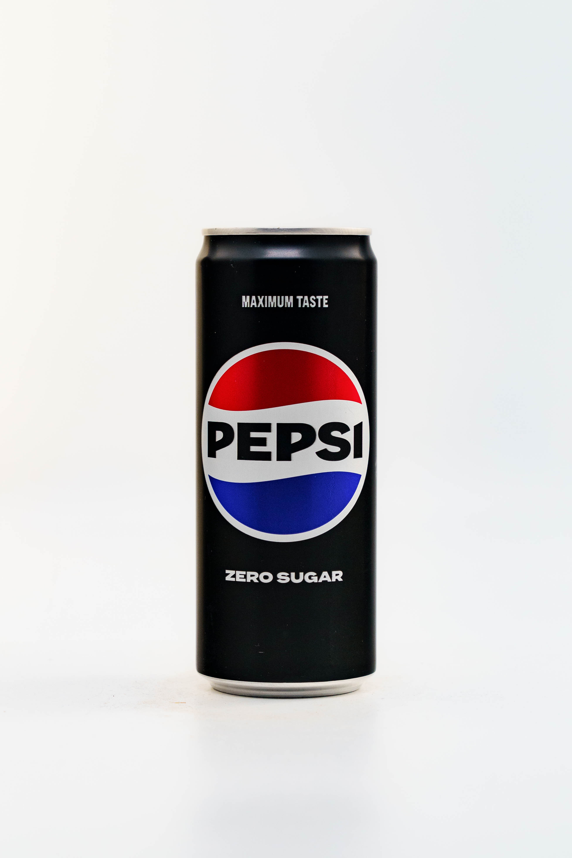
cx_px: 286
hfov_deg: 12.6
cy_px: 429
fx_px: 2598
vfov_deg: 18.8
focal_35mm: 109
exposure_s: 1/20
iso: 800
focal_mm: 73
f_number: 6.3
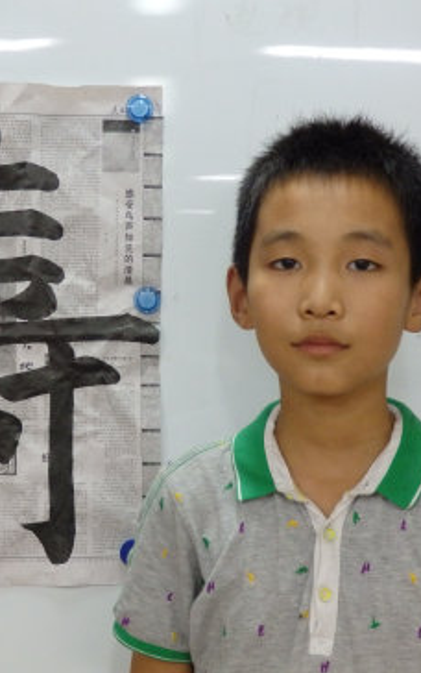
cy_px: 336
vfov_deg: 35.7
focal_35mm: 57
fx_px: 1045
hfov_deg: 22.7
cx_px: 155
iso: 800
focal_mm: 7.3
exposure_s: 1/60
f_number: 3.7
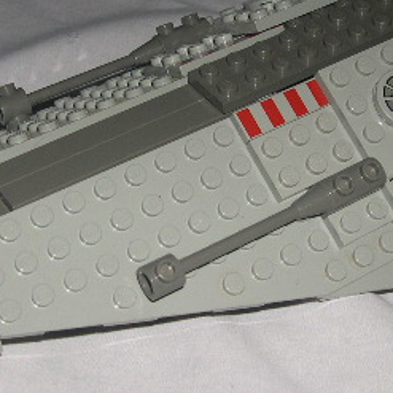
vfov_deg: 19.9
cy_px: 156
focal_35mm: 87
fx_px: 1117
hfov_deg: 19.9
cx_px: 194
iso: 100
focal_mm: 8
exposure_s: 1/60
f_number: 7.6
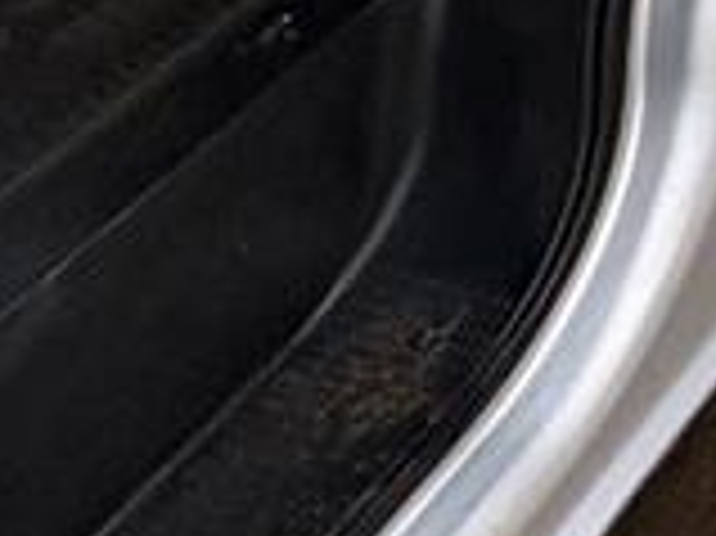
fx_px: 1633
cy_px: -910
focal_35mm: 79
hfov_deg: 14.5
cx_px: 1761
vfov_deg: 12.4
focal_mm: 2.22
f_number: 2.2
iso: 50
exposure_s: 1/214
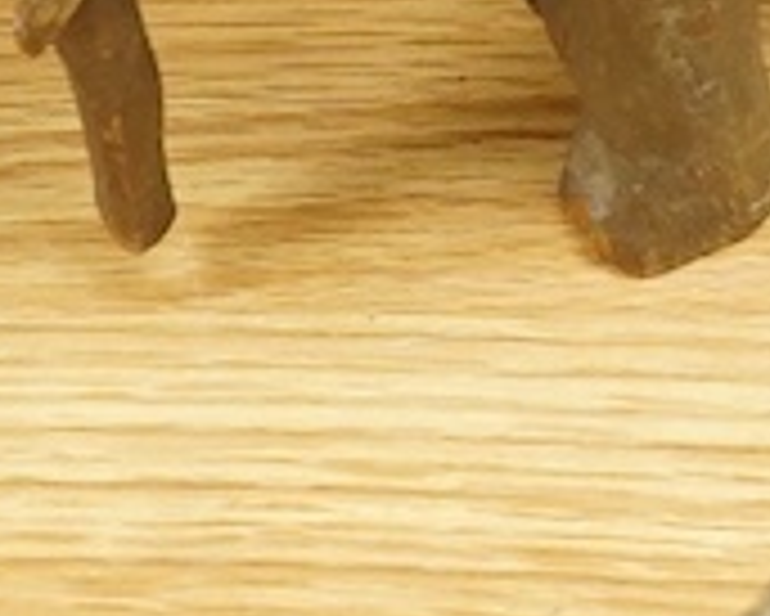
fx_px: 6339
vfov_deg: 5.6
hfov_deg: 6.6
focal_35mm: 278
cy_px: 0
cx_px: 1754
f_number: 8
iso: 2000
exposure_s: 1/125
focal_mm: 30
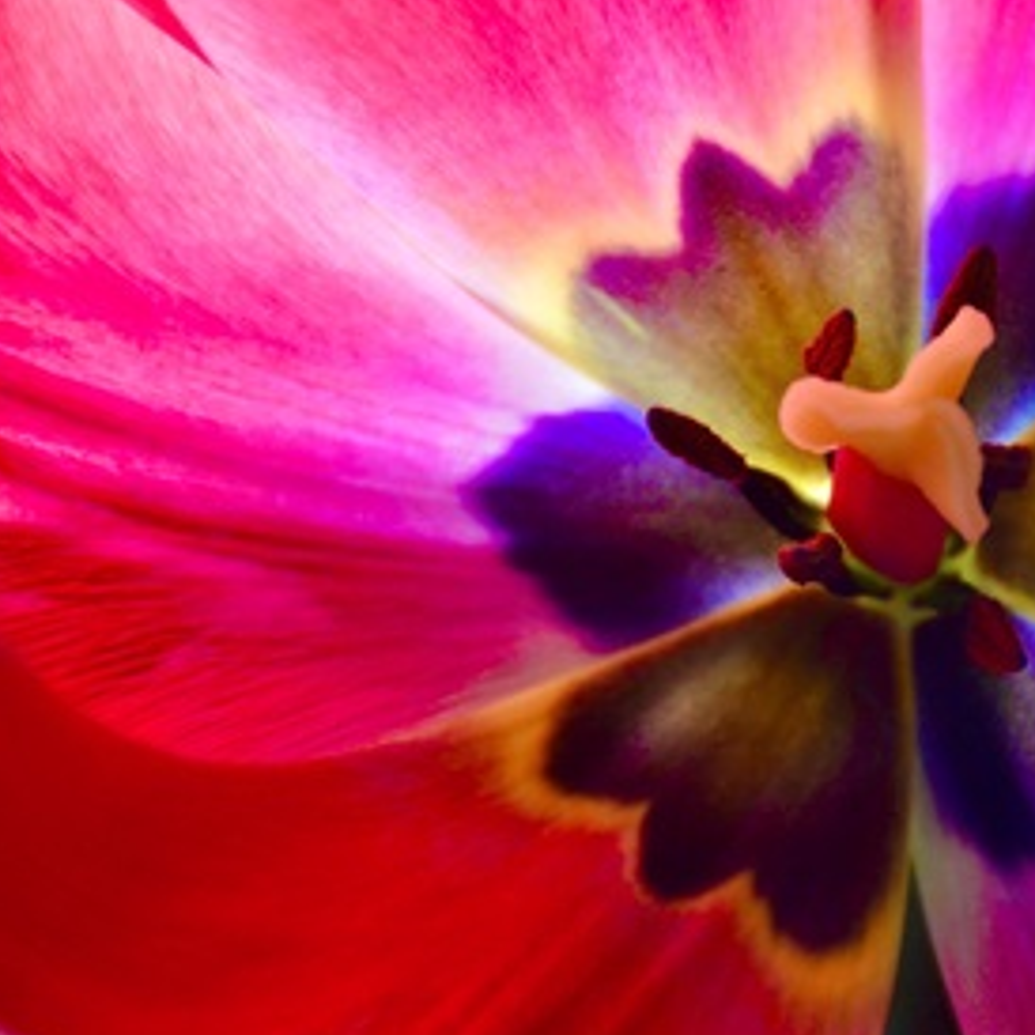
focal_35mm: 300
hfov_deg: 5.8
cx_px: 839
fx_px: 10148
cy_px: 546
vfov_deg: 5.8
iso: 800
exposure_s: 1/250
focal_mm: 140
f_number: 5.6
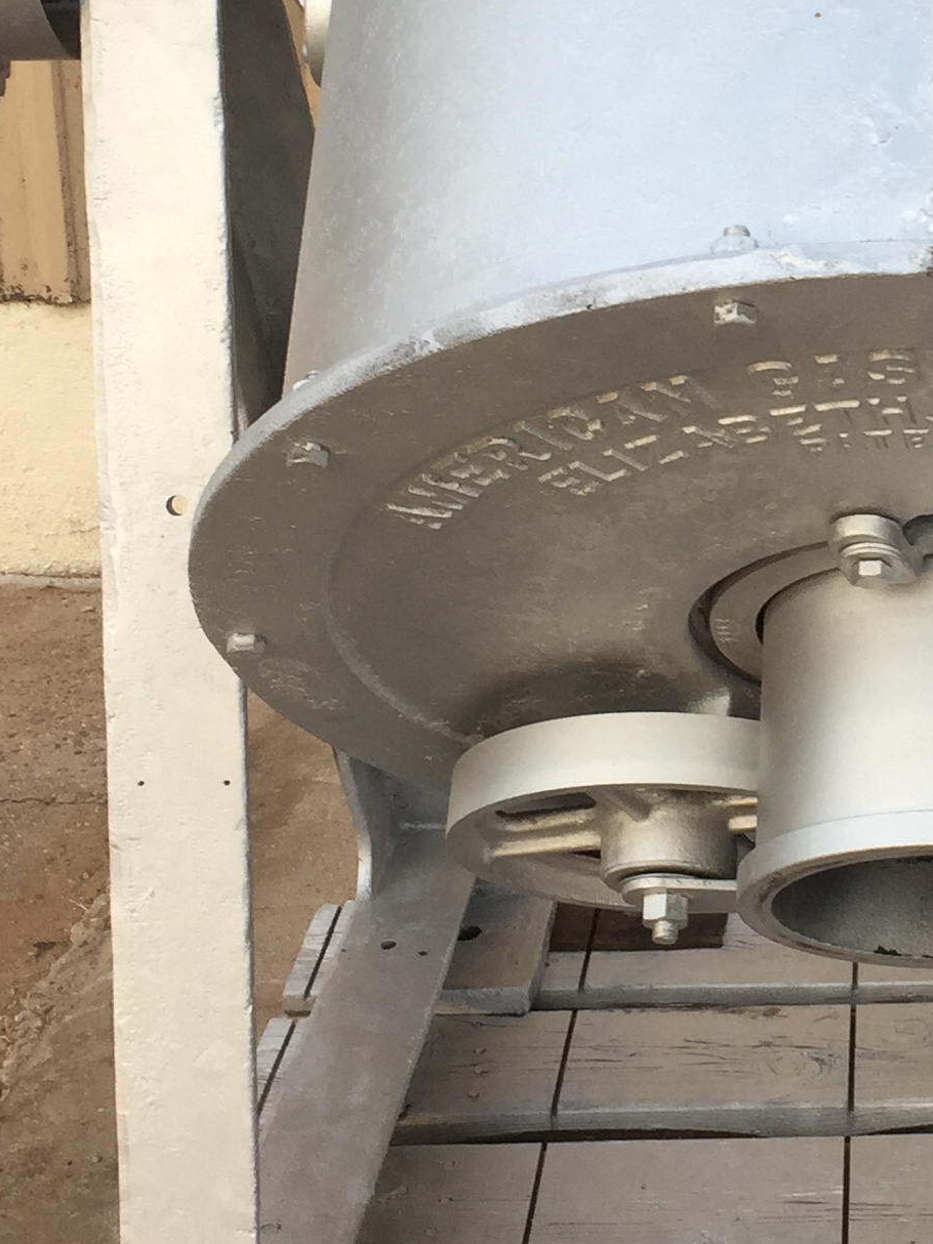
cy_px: 346
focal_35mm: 78
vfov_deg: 24.8
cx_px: 946
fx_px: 2804
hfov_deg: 18.4
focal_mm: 4.15
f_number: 2.2
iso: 32
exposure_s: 1/120
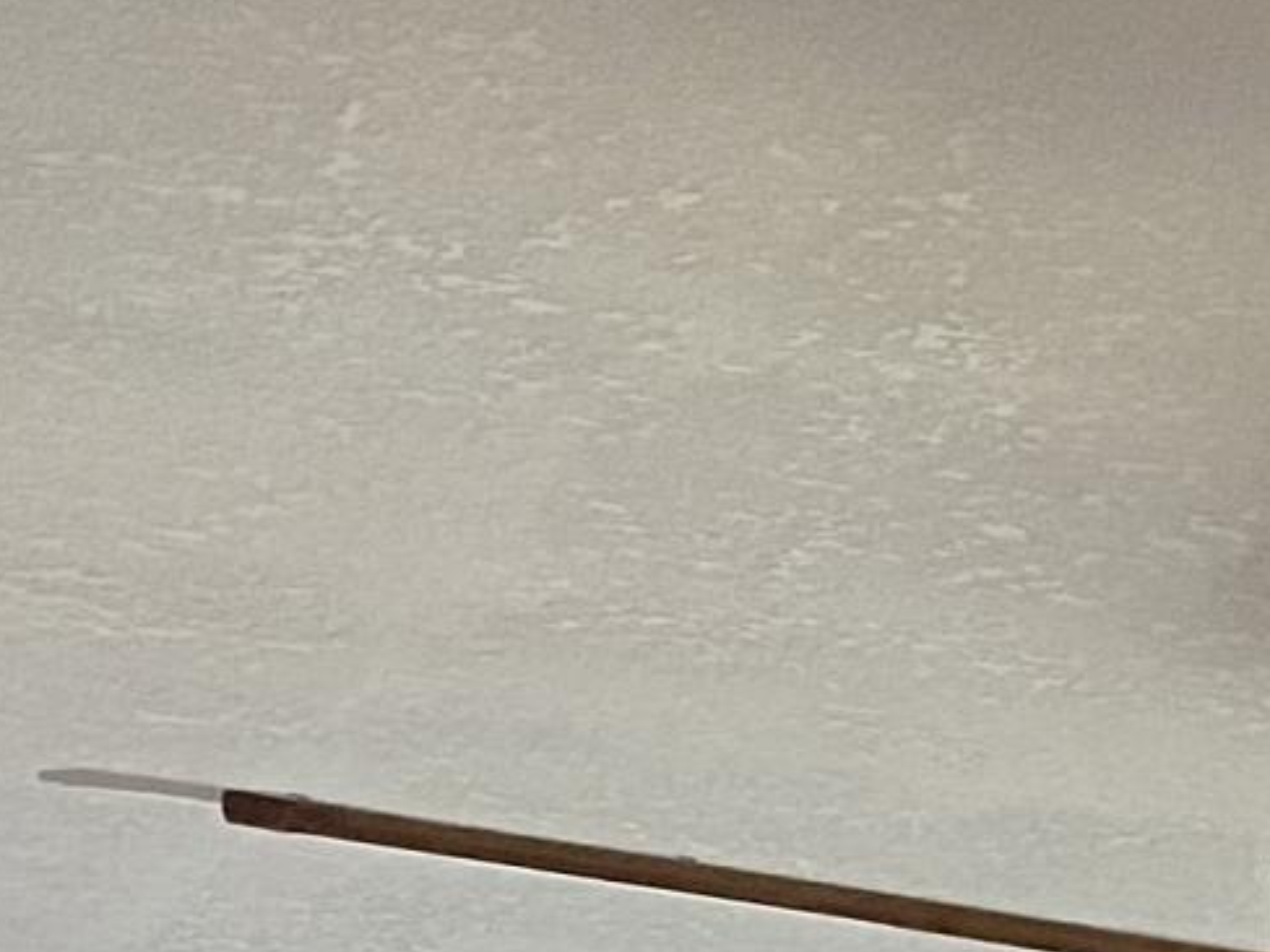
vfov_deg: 8.1
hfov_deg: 12.1
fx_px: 5870
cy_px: 2742
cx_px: 1515
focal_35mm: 160
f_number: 1.8
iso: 80
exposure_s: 1/60
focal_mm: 4.25
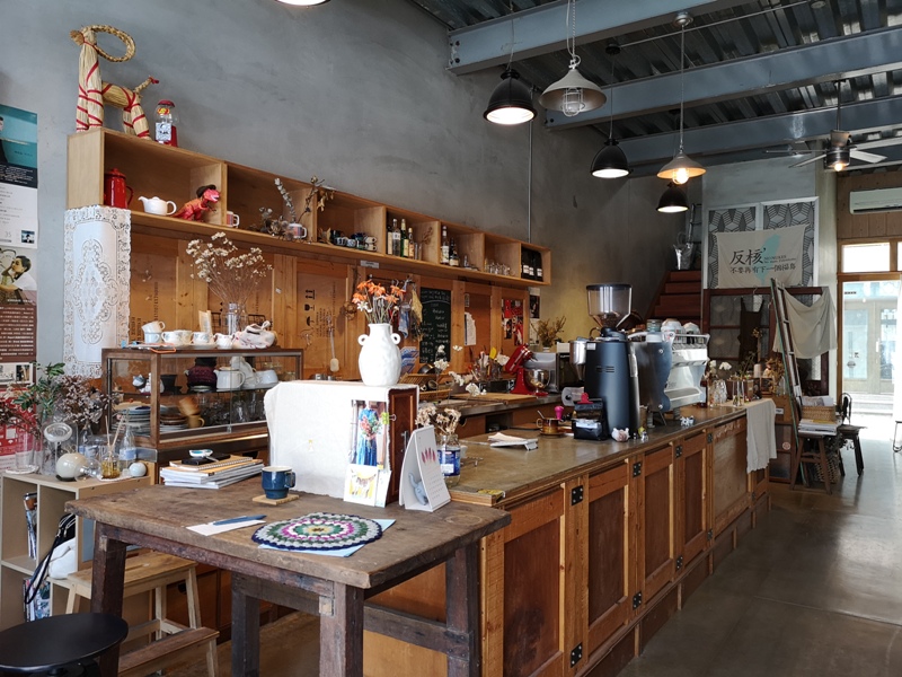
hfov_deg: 65.3
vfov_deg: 51.4
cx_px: 451
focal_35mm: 27
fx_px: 704
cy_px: 338
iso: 125
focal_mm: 3.95
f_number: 1.8
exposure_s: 1/40
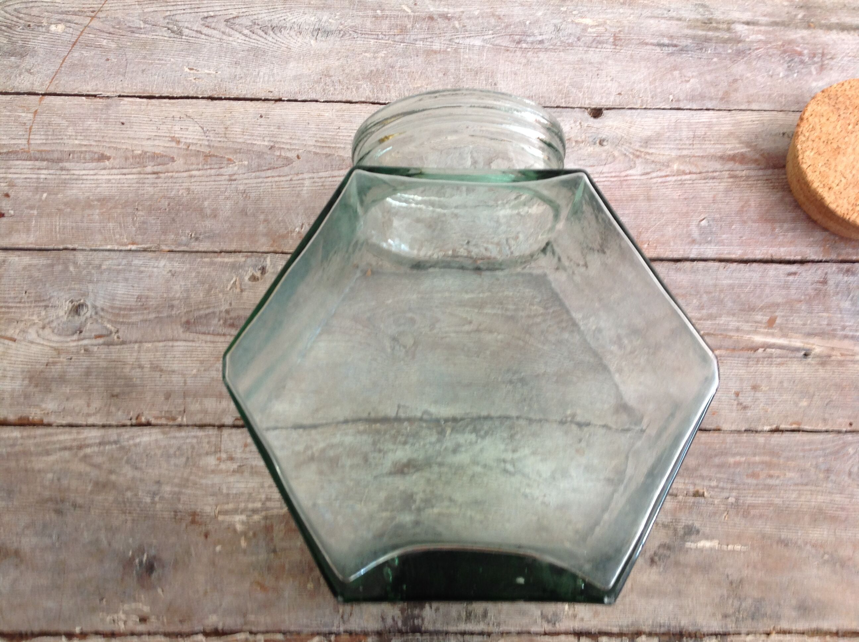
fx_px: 867
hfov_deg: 52.7
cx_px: 430
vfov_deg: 40.6
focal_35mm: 35
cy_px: 321
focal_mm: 4.28
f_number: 2.4
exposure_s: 1/15
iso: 50
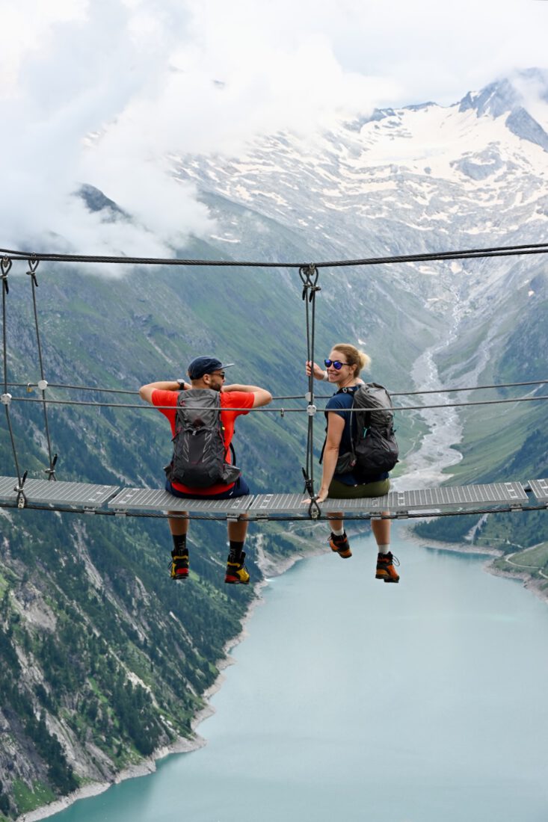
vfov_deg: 24.8
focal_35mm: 82
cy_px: 411
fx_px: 1873
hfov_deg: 16.6
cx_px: 274
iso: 200
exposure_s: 1/200
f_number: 11
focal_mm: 82
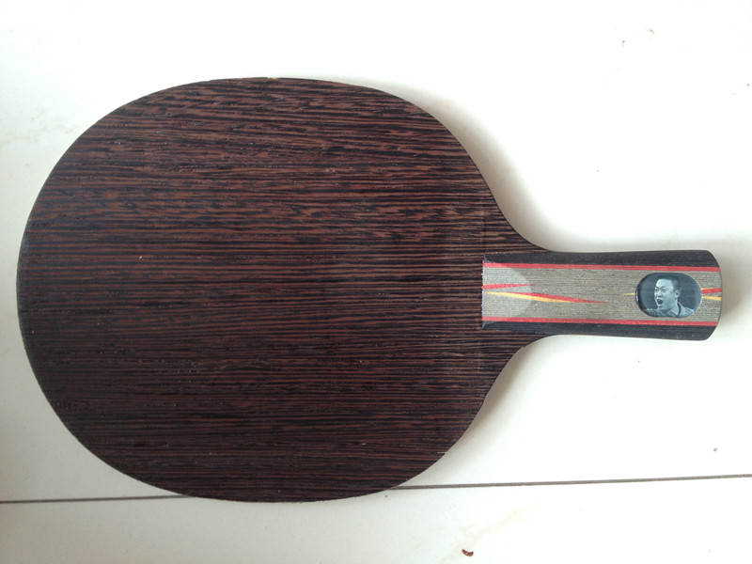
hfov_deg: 52.6
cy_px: 282
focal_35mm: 35
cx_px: 376
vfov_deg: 40.7
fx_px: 760
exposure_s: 1/20
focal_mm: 4.28
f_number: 2.4
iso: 64
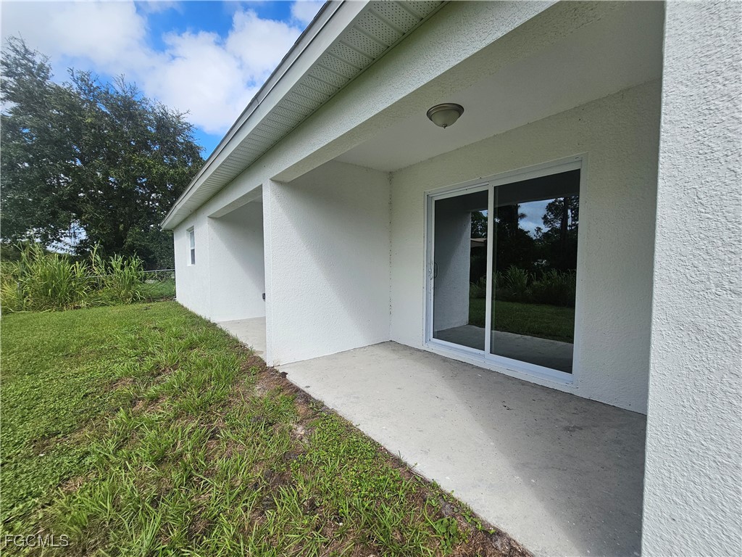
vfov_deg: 89.9
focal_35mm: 13
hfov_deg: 106.2
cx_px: 371
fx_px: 279
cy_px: 278
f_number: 2.2
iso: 50
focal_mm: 2.2
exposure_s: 1/1910
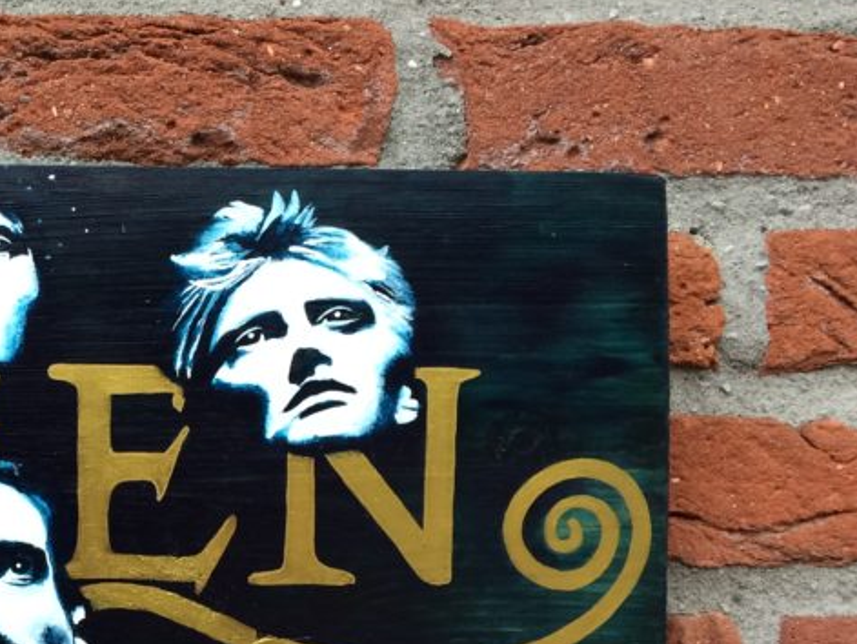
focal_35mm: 63
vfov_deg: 23.1
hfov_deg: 28.4
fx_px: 1561
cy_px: 480
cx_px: -45
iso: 40
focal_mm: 4.15
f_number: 2.2
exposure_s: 1/33
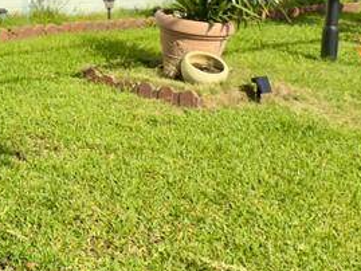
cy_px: -57
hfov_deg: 21.4
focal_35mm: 76
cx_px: -188
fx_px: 793
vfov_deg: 18.4
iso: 16
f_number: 2.2
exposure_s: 1/1477
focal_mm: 2.22
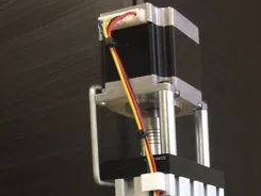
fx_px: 558
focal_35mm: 74
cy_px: 312
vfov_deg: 17.5
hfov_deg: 25.3
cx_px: 249
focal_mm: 4.15
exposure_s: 1/15
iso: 80
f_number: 2.2
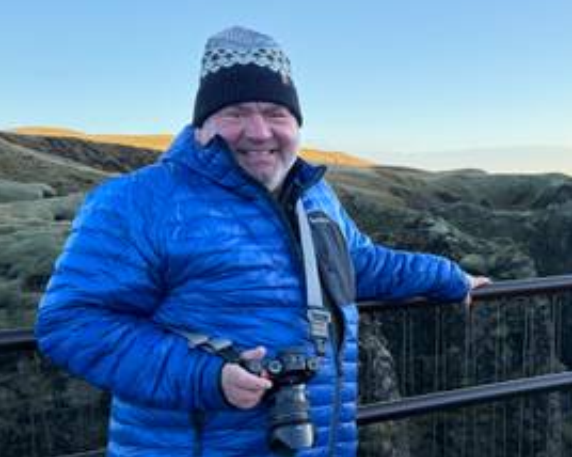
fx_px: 711
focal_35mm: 42
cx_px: 495
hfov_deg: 41.0
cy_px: 263
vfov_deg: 35.6
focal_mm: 6.76
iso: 100
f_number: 1.78
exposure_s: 1/1230
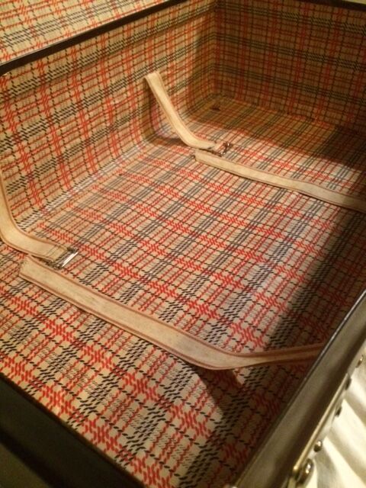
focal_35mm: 29
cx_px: 183
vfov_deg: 61.7
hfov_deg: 48.2
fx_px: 409
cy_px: 244
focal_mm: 4.15
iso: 500
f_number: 2.2
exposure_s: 1/17
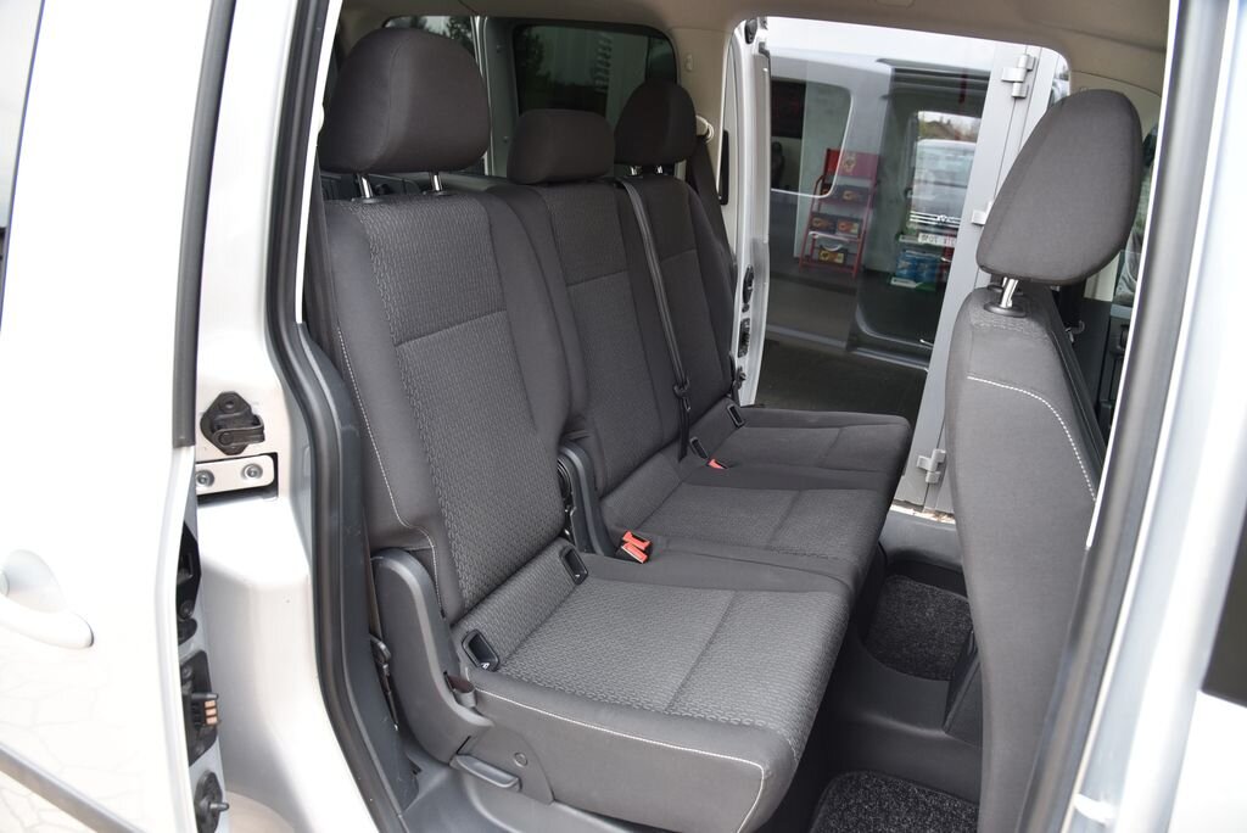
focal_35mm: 24
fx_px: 832
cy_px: 416
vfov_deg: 53.2
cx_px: 624
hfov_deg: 73.7
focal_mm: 24
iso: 500
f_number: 5
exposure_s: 1/100
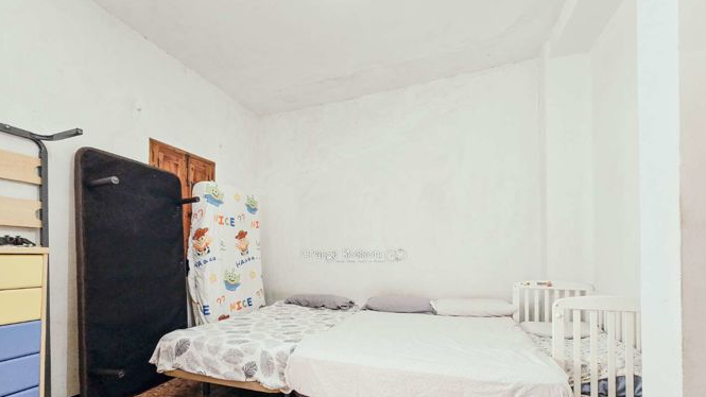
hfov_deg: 103.0
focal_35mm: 15
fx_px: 281
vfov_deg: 69.1
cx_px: 354
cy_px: 255
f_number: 2.2
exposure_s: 1/50
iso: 400
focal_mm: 2.2
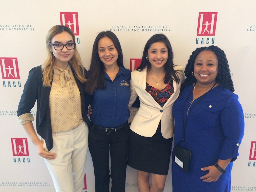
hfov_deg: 61.7
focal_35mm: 29
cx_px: 128
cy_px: 96
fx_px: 214
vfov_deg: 48.2
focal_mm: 4.15
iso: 250
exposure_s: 1/30
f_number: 2.2
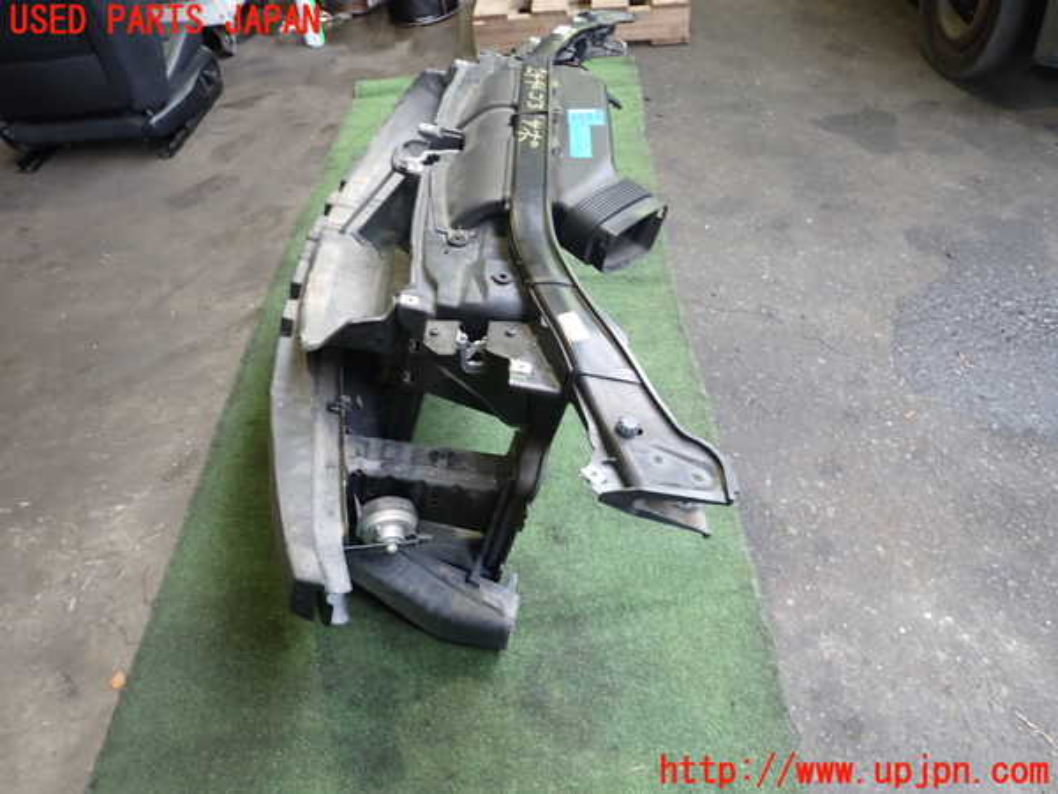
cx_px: 529
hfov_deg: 69.4
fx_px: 764
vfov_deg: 54.9
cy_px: 397
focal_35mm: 25
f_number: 2
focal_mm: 4.5
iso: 200
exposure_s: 1/30
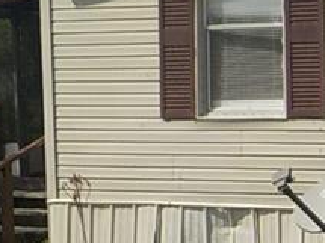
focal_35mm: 143
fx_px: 1342
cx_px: 583
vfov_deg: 10.3
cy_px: 222
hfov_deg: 12.6
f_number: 6.6
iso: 125
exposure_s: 1/640
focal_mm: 4.1
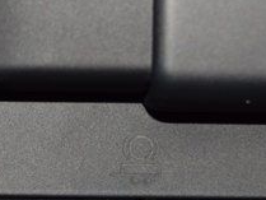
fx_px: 1864
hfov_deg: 8.2
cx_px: 137
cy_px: 145
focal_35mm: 242
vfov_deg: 6.1
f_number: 8
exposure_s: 1/60
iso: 100
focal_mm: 55
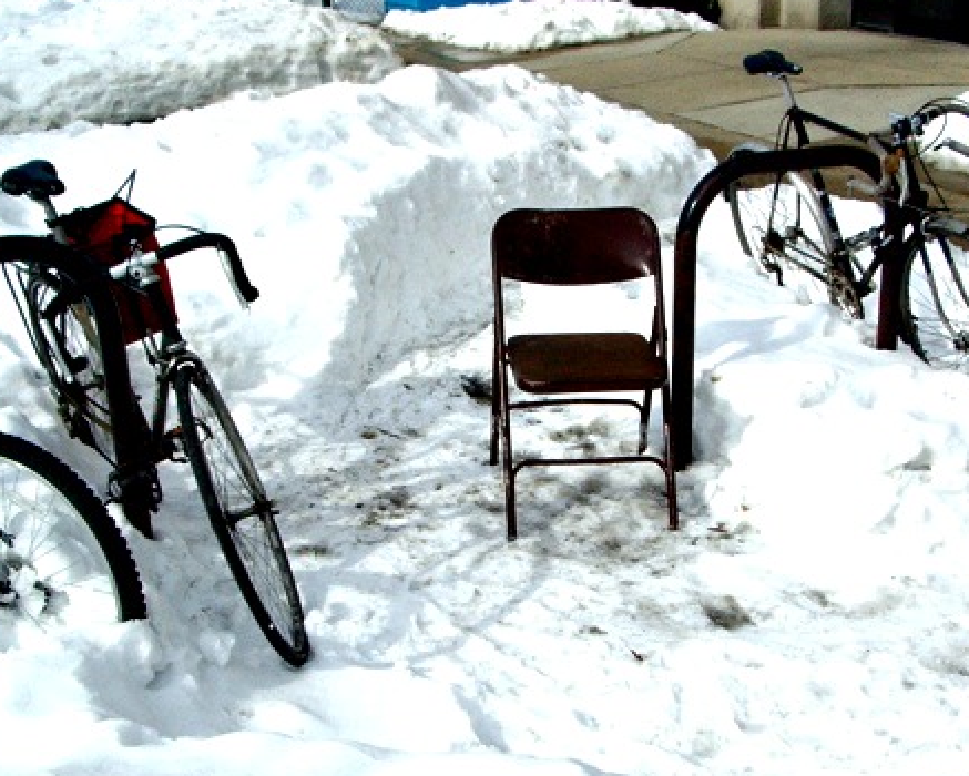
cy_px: 432
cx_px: 499
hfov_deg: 37.3
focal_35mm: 50
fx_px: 1435
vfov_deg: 30.2
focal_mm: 5.8
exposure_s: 1/2000
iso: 400
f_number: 4.3
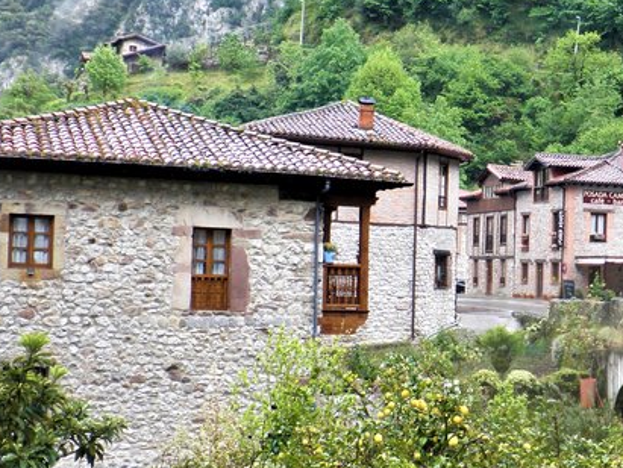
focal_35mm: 70
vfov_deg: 21.0
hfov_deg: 27.1
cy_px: 256
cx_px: 511
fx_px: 1261
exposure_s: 1/80
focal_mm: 6.3
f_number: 3.5
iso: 64
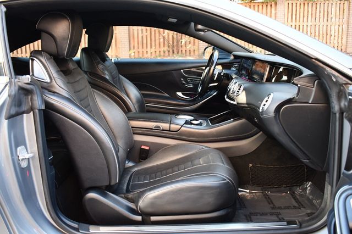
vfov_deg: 39.9
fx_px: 322
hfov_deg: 57.2
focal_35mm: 33
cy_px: 117
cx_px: 176
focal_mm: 22
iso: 1100
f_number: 3.8
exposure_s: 1/125
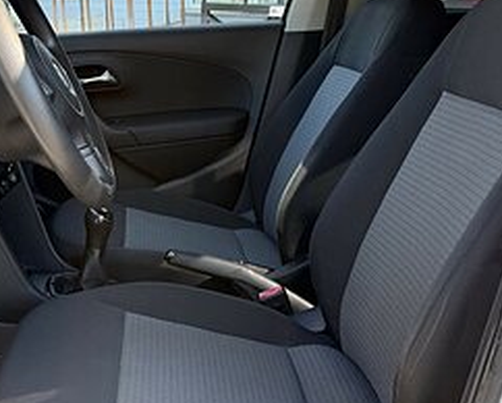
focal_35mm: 53
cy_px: 161
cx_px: 189
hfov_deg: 35.1
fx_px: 788
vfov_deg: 28.6
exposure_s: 1/385
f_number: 1.78
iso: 80
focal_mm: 6.76
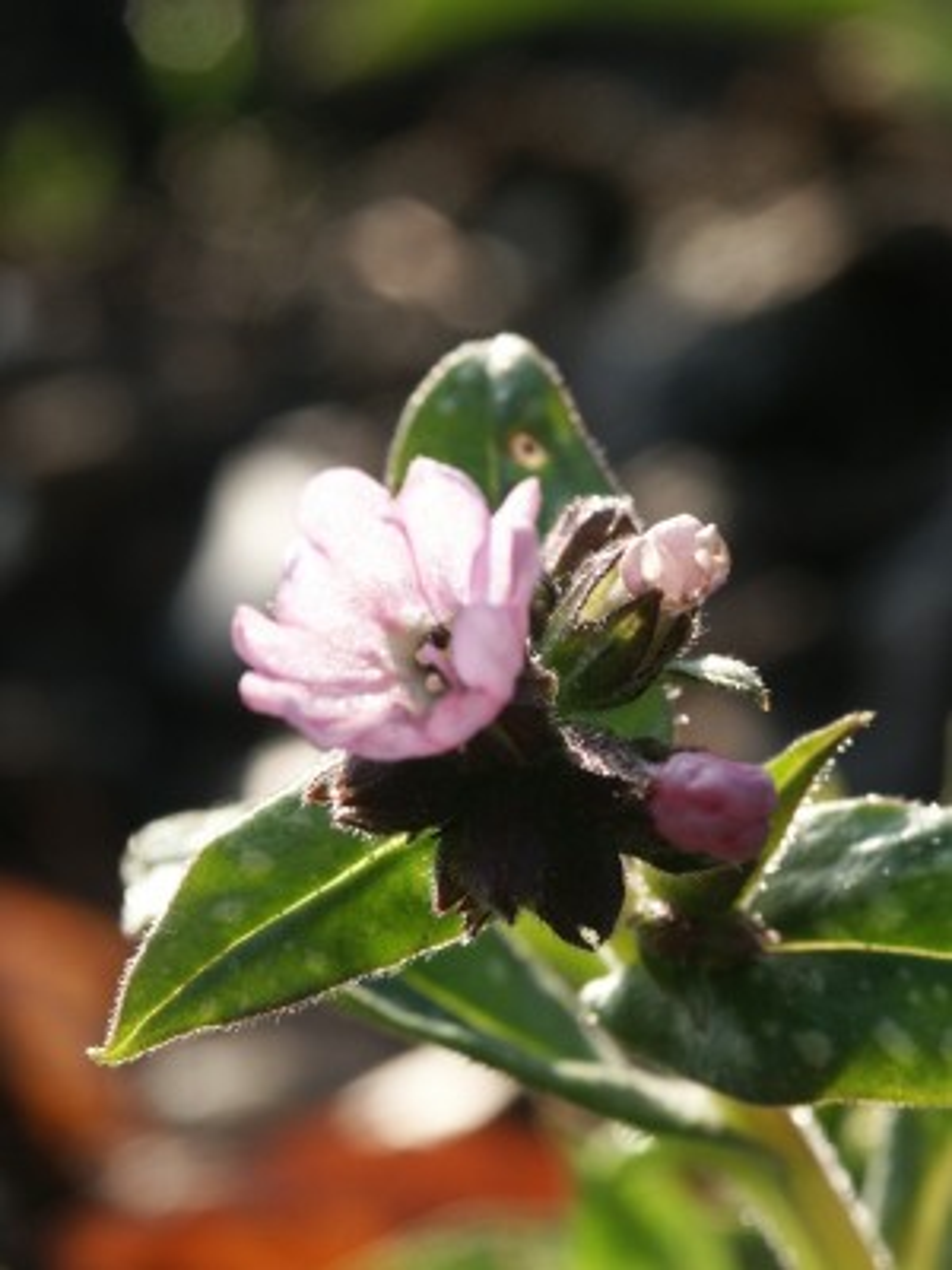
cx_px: 476
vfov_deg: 9.9
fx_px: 7297
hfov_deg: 7.5
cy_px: 635
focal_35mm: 199
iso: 100
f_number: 5.6
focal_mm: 50.48
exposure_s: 1/250
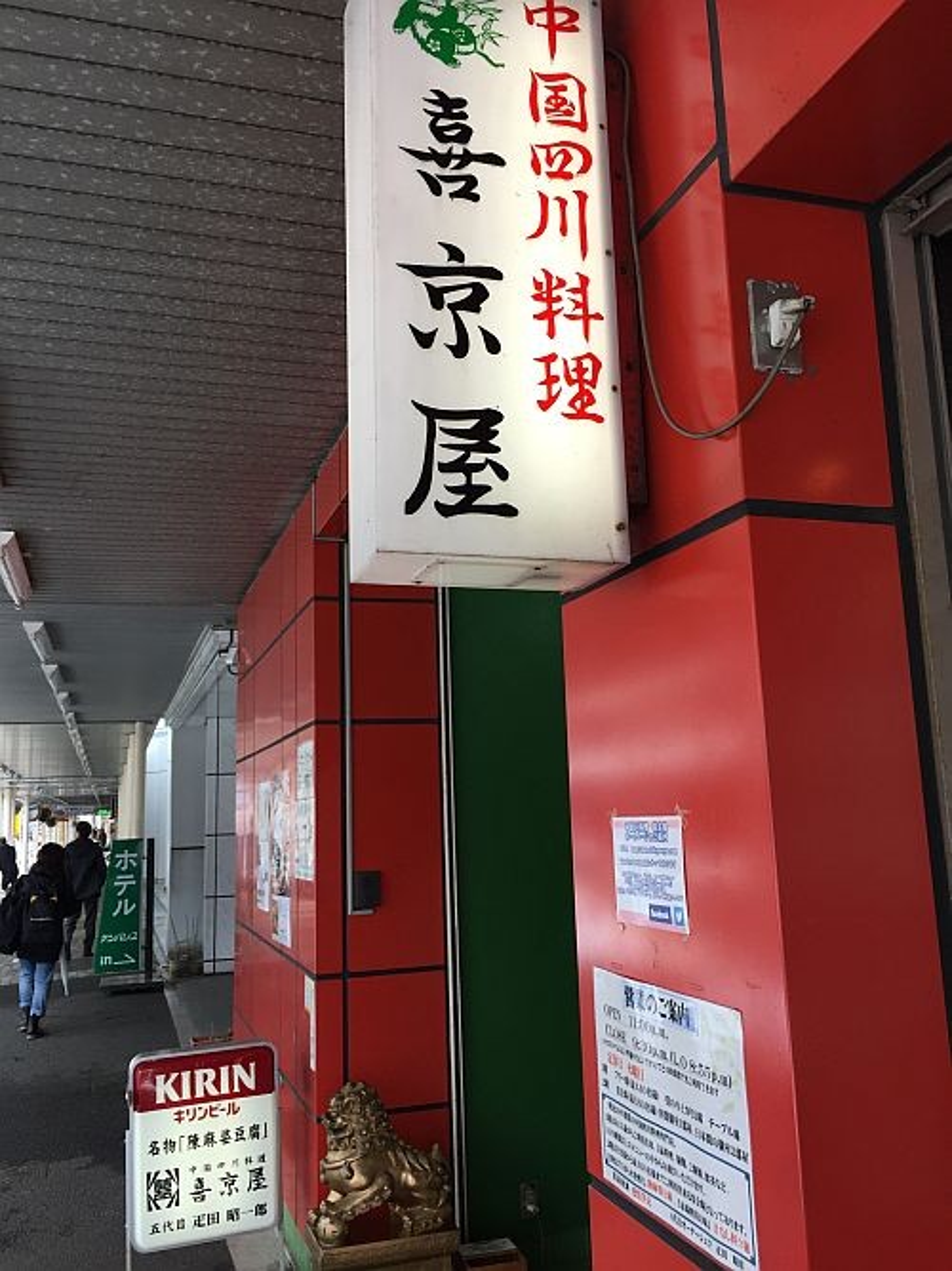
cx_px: 476
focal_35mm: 29
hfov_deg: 48.2
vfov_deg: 61.7
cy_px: 636
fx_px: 1064
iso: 40
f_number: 2.2
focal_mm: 4.15
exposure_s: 1/120
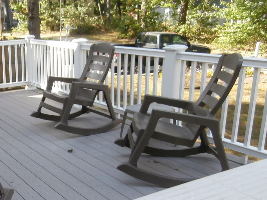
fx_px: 378
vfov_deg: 29.3
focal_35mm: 49
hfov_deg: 35.2
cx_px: 0
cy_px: 145
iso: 100
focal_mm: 4.2
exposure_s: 1/160
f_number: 3
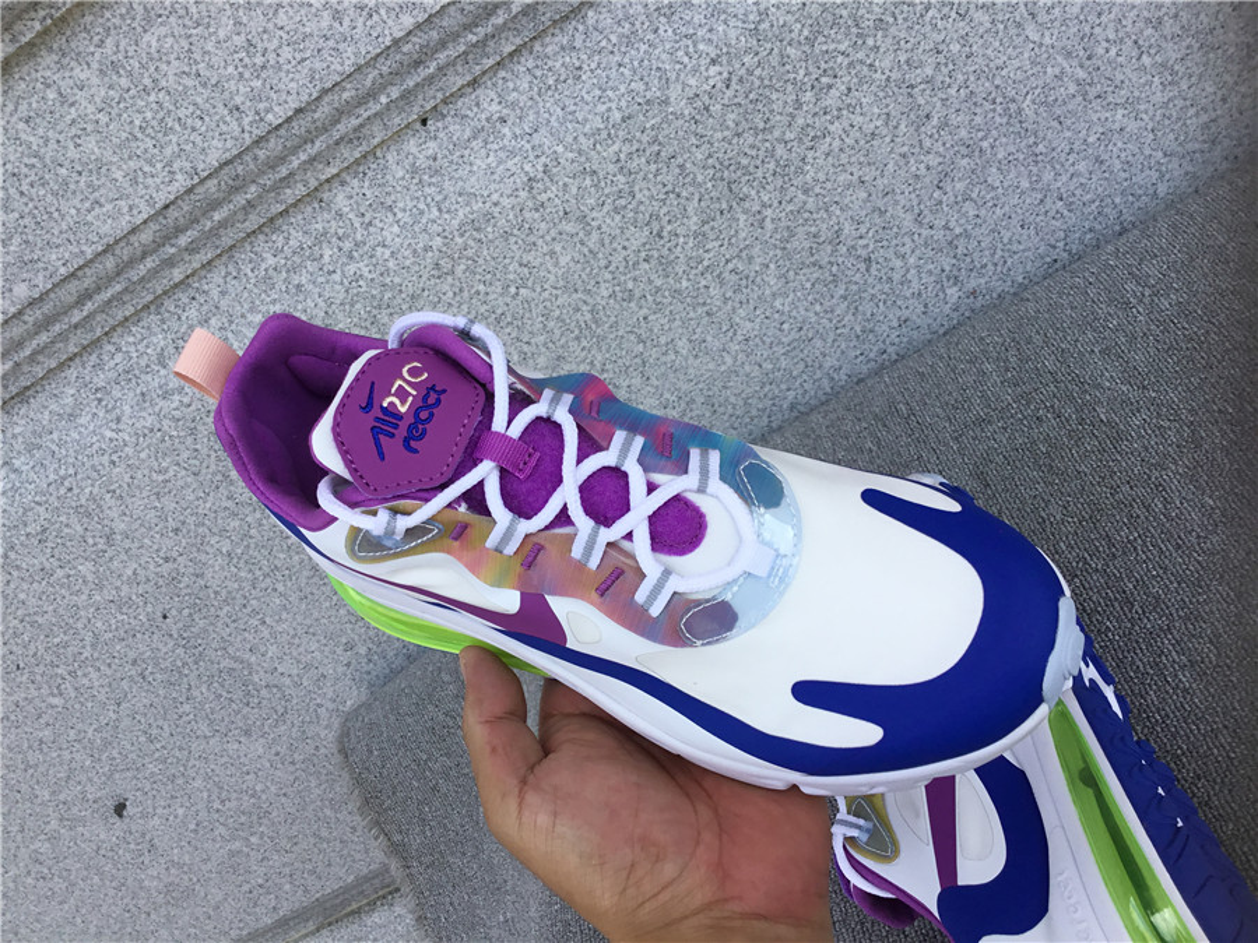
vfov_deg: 45.4
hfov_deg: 58.4
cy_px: 472
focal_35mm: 31
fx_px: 1127
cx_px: 629
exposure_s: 1/497
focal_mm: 3.3
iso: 25
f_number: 2.4
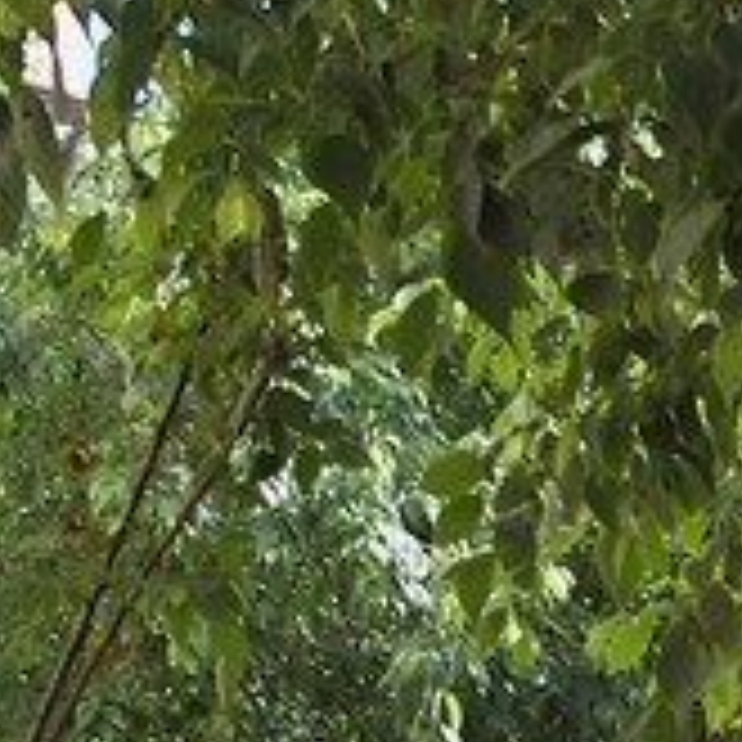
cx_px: 2442
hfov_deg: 5.5
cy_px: 1536
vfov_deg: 5.8
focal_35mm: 296
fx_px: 7178
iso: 200
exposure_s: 1/250
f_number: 6.3
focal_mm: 36
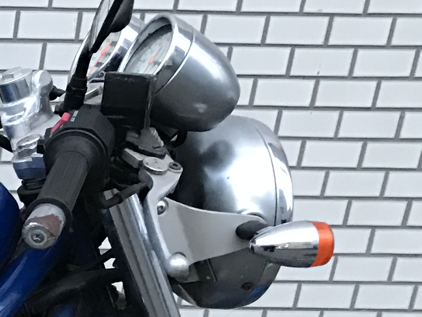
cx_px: -404
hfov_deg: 13.5
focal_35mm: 126
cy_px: 405
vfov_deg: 11.5
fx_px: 1536
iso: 64
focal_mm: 3.99
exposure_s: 1/15
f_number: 1.8
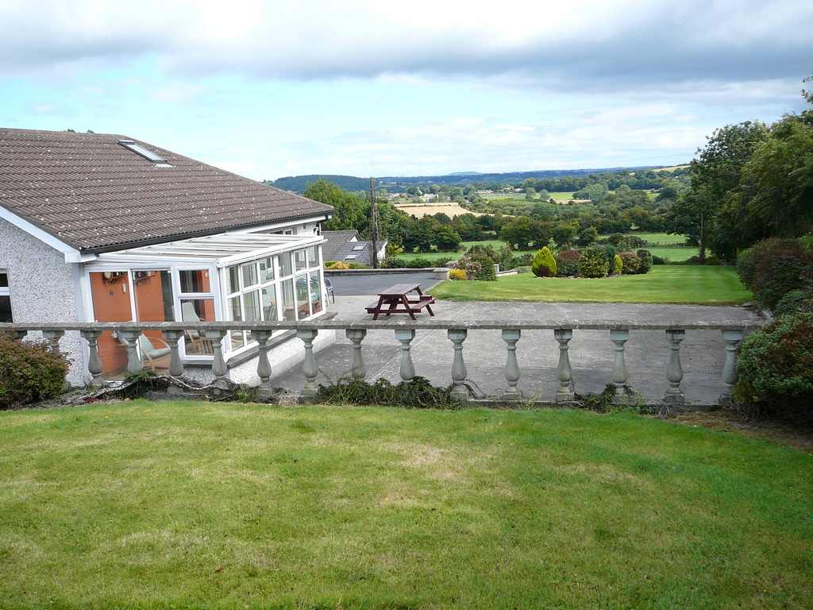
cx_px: 406
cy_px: 305
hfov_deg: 52.6
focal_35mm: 35
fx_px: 822
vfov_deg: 40.7
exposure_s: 1/640
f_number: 2.8
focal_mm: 5.2
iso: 80
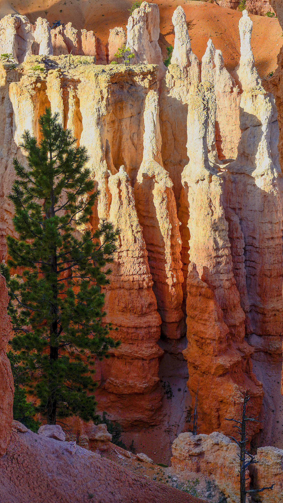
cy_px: 252
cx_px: 154
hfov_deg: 6.8
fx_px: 2388
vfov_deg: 12.0
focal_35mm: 179
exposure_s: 1/400
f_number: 6.3
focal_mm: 170
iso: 100
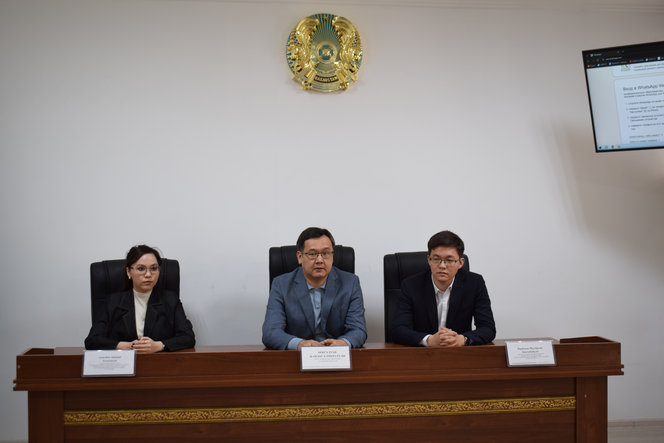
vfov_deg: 28.1
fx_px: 885
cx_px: 332
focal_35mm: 48
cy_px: 222
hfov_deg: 41.1
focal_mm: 32
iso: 400
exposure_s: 1/60
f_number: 4.5
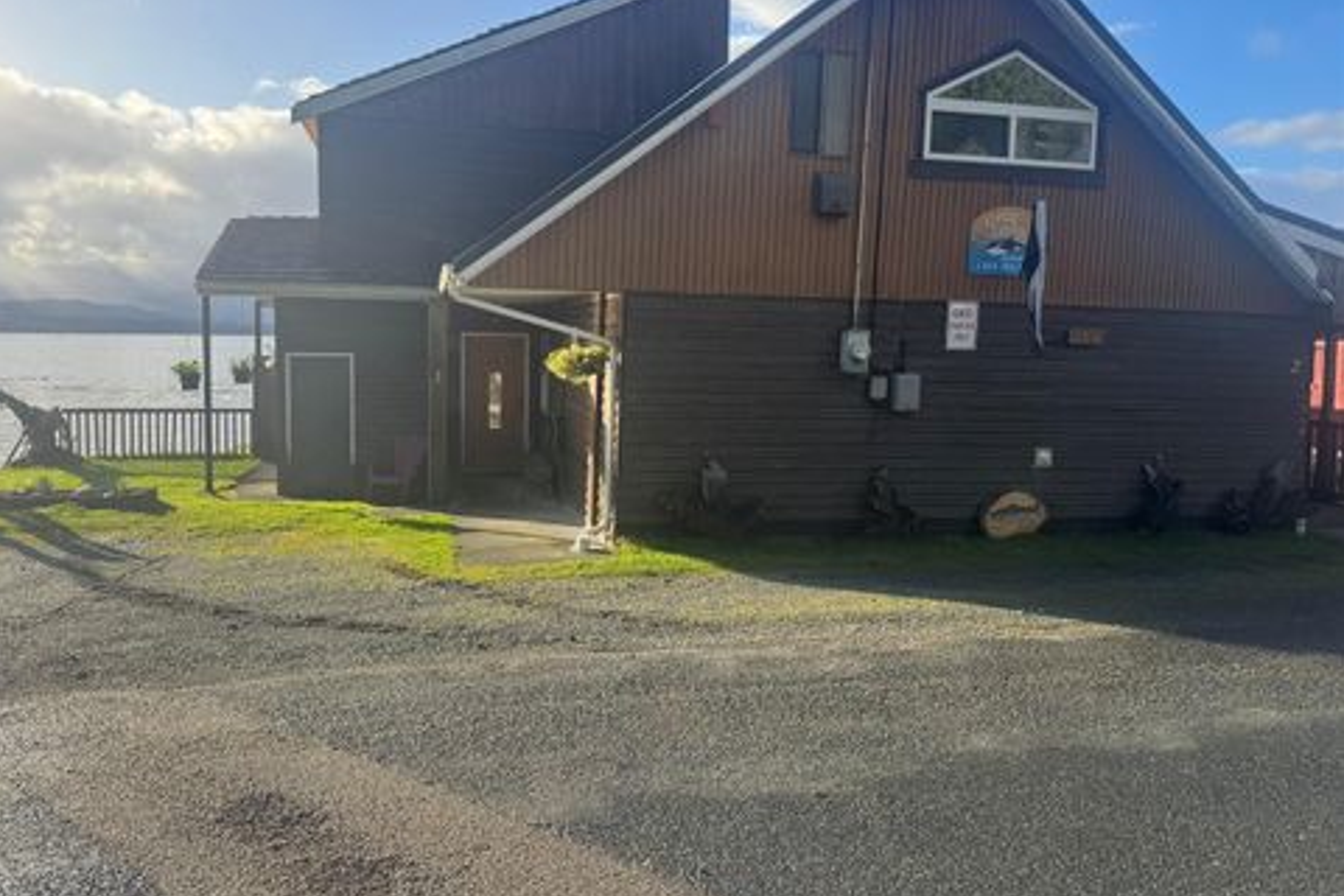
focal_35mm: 26
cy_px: 407
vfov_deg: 49.5
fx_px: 971
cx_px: 647
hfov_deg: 69.4
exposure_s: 1/1597
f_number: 1.78
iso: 80
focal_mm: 6.76
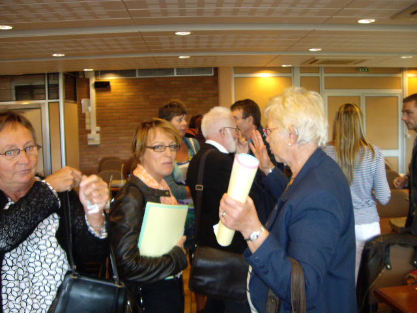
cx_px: 208
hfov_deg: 49.0
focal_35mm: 38
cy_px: 156
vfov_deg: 37.7
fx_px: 458
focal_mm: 6.2
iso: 200
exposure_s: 1/40
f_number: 2.7
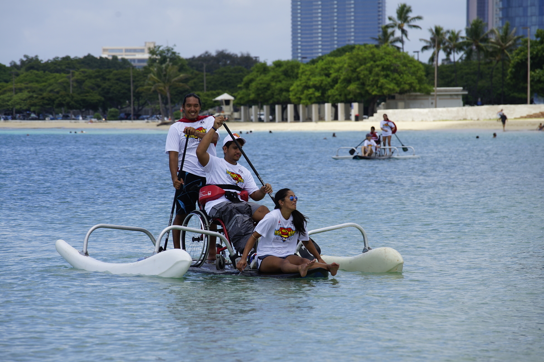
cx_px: 272
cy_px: 181
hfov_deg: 10.3
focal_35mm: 200
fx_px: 3022
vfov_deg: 6.9
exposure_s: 1/320
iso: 100
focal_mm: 200
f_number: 8
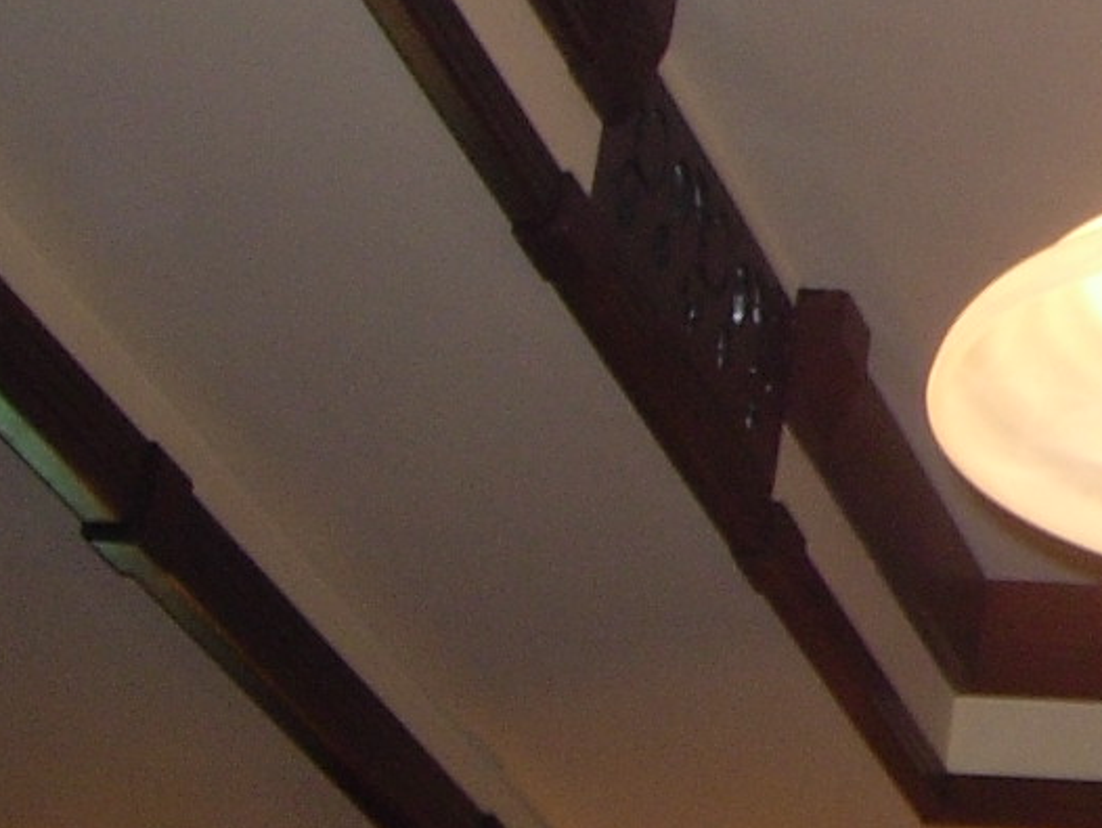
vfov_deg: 9.0
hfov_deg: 11.2
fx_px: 5223
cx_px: 1971
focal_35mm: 164
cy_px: 151
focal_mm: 7.8
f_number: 2.8
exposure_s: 1/11.9
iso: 79
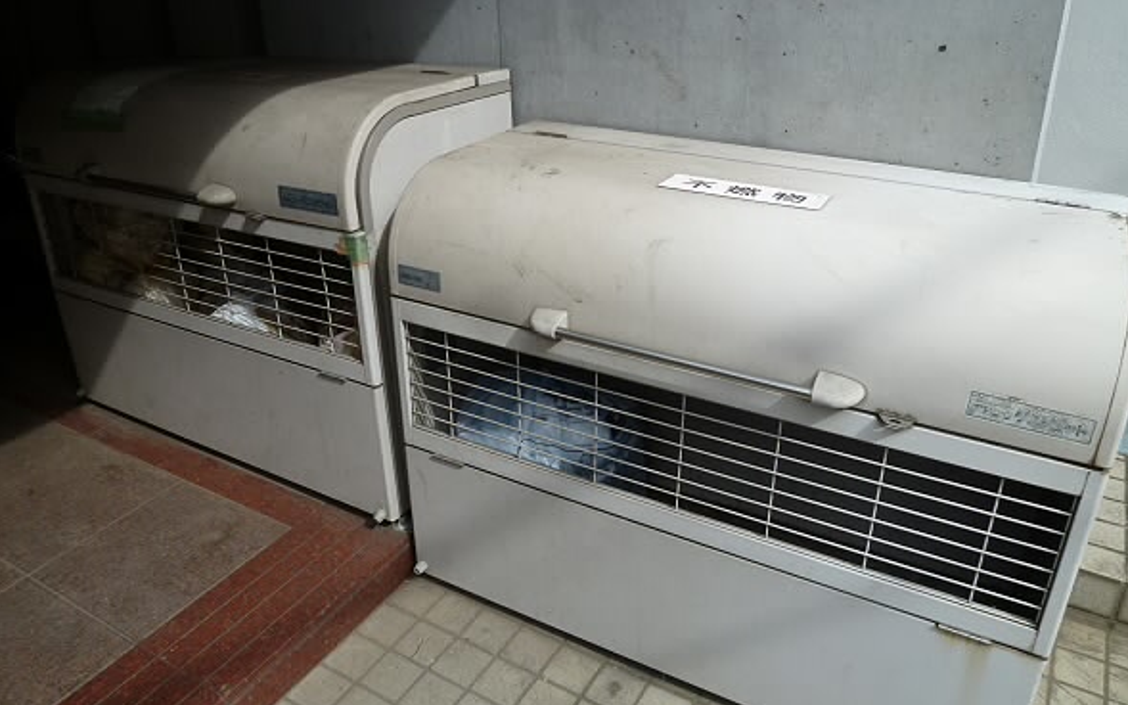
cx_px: 559
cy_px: 318
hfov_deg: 68.4
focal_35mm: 27
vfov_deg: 46.0
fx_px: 830
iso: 80
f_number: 4
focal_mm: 4.5
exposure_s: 1/200
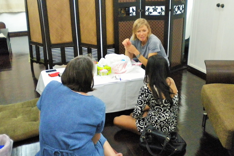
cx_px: 117
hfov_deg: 48.5
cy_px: 83
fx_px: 260
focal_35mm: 40
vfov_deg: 33.4
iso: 800
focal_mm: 6.3
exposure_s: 1/19.1
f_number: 3.1
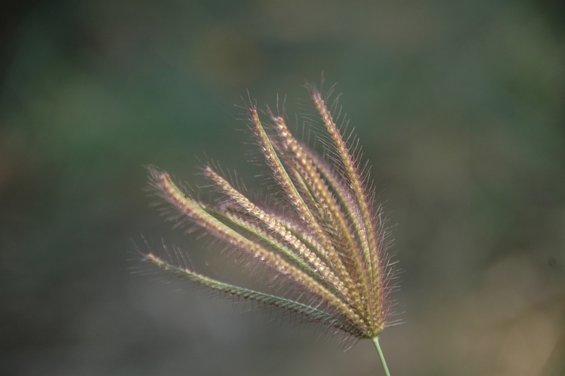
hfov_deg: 6.9
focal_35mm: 300
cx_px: 282
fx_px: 4703
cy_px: 188
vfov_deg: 4.6
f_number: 5.6
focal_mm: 200
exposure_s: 1/100
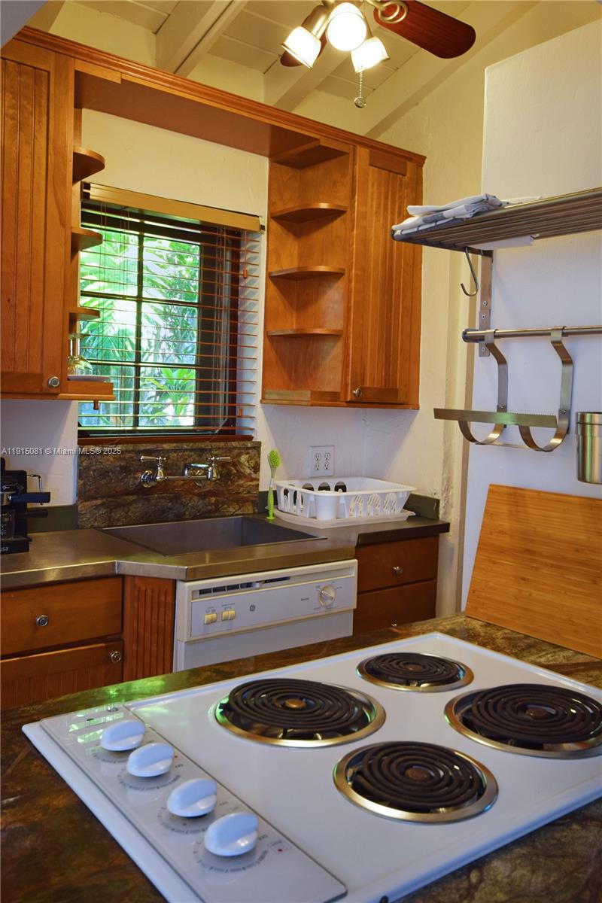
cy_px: 452
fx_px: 752
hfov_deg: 43.6
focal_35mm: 30
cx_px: 301
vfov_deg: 61.9
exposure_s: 1/15
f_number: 5.6
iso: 200
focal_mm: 20
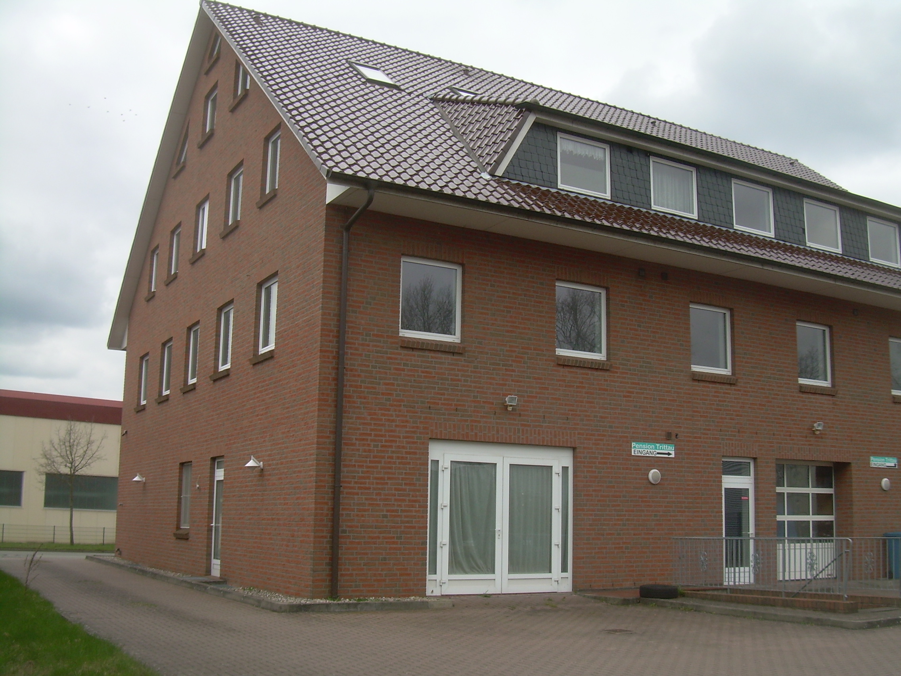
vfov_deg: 37.7
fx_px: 989
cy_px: 338
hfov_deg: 49.0
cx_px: 450
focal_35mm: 38
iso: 50
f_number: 4.6
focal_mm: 6.3
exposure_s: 1/250
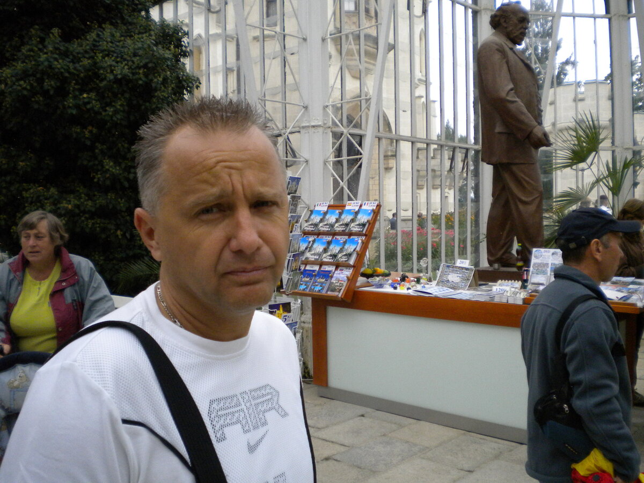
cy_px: 242
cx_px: 322
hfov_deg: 52.6
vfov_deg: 40.7
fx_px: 651
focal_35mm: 35
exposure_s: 1/631
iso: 350
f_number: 3.1
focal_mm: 6.3
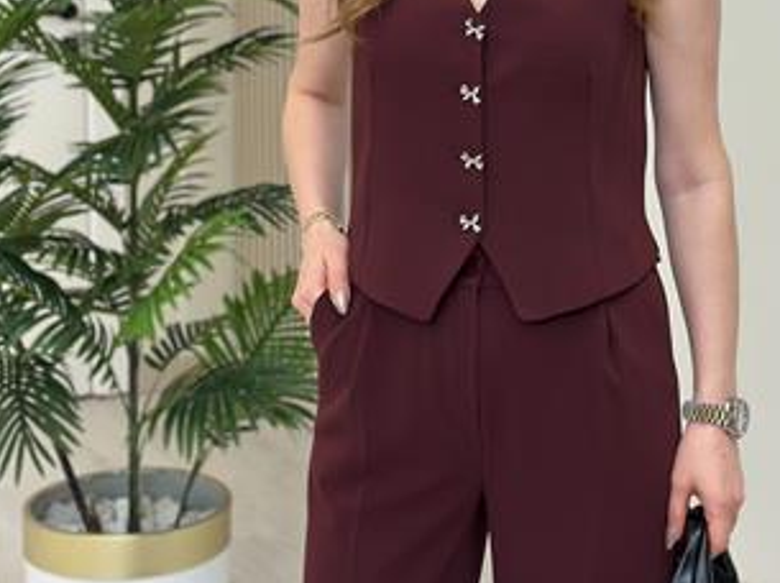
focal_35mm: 84
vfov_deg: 17.3
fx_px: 1891
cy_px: 47
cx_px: 501
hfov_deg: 23.2
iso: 80
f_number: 1.78
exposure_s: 1/198
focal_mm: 6.86
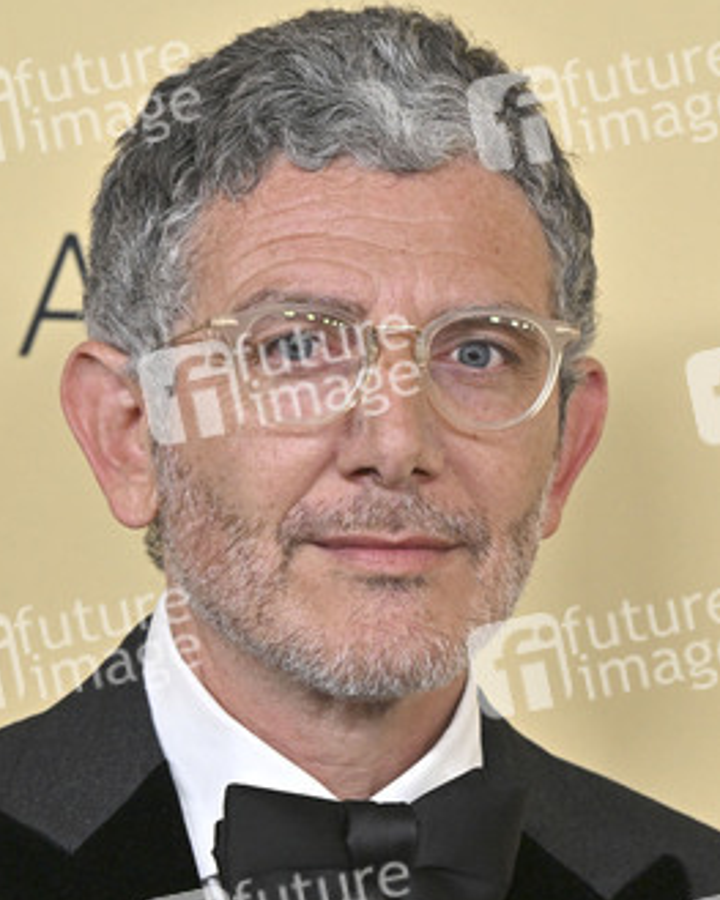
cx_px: 359
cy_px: 517
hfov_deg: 7.6
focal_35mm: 203
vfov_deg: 9.5
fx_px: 5410
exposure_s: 1/320
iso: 2000
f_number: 6.3
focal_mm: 119
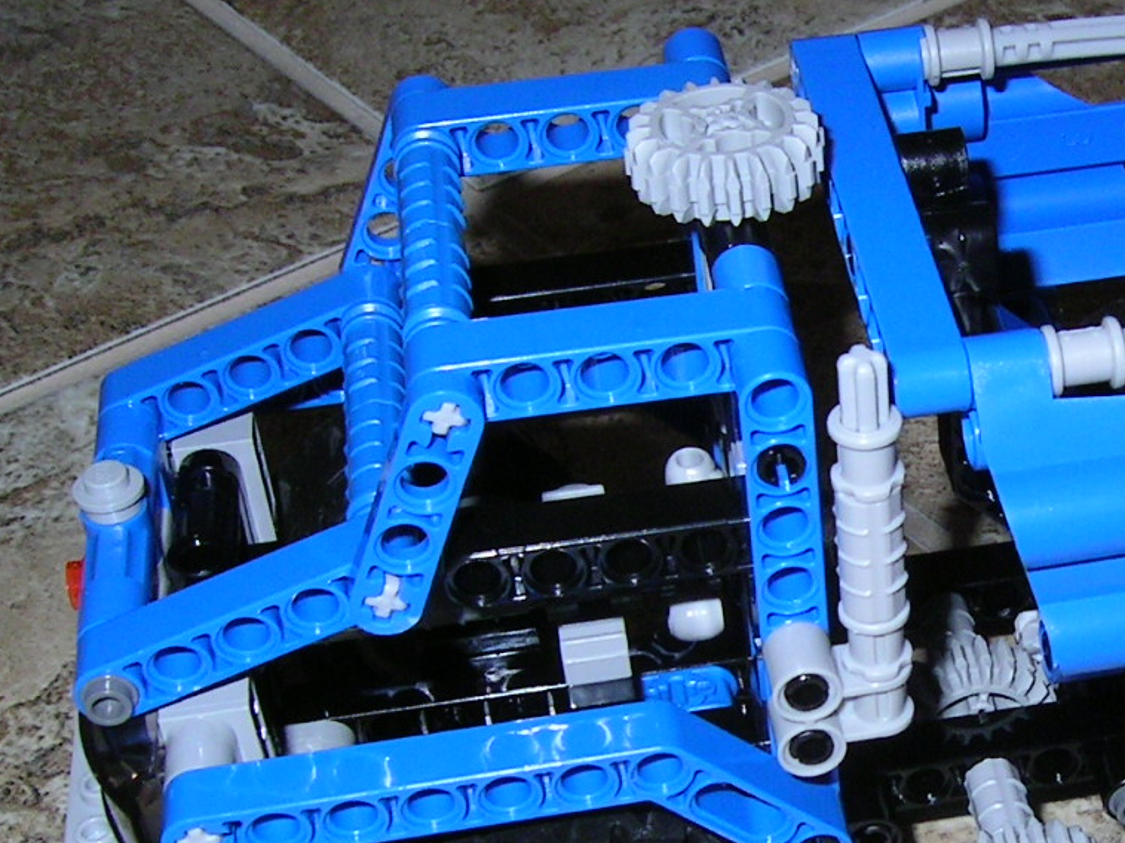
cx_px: 1048
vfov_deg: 19.2
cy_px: 643
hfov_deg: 24.8
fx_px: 2469
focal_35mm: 76
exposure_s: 1/30
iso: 100
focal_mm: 5.6
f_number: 4.8
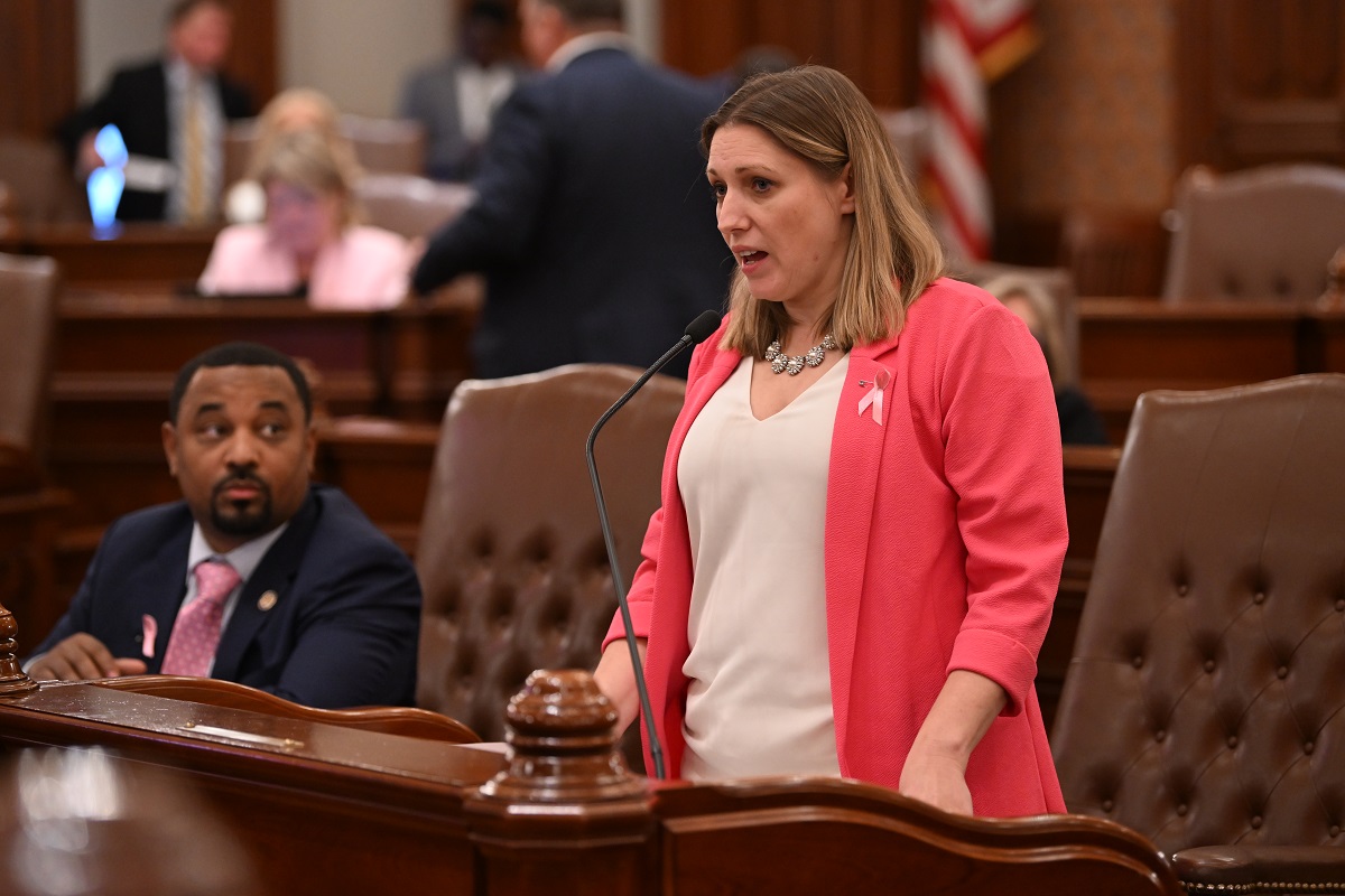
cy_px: 448
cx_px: 672
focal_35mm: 130
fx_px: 4857
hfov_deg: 15.8
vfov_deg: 10.5
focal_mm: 130
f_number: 2.8
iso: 3200
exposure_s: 1/160
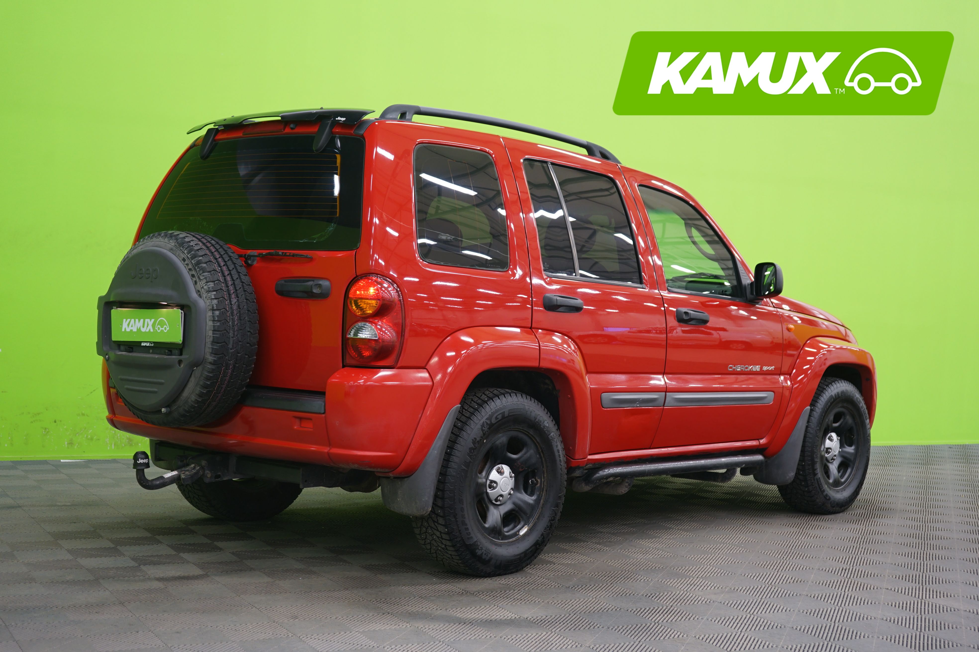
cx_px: 490
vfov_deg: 28.1
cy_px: 326
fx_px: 1305
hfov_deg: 41.1
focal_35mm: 48
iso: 400
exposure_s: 1/6
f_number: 4.5
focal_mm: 48
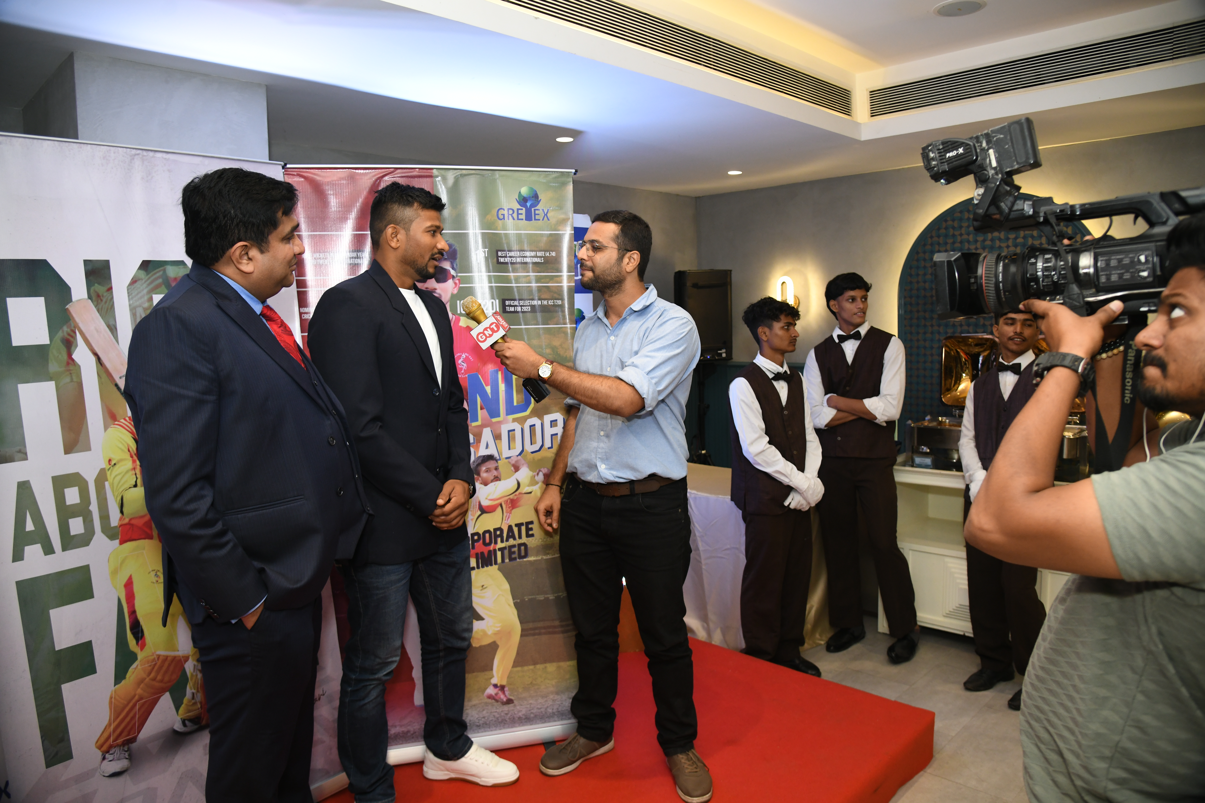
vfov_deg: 53.1
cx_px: 602
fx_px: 803
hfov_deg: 73.7
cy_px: 402
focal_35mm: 24
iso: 1250
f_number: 4.5
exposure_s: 1/160
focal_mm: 24
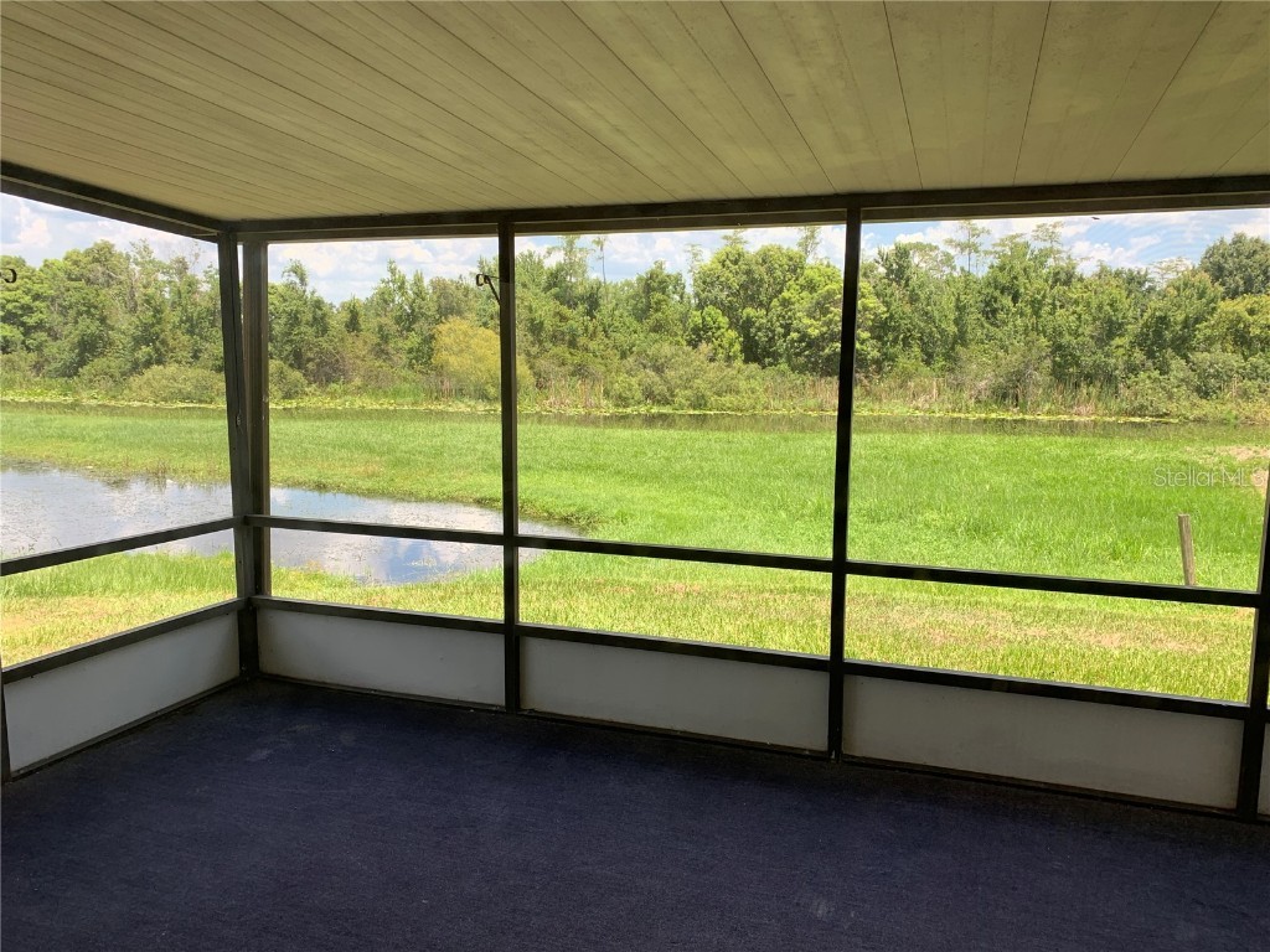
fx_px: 954
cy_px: 476
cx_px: 635
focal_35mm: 26
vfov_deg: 53.1
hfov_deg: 67.3
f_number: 1.8
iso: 25
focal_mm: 4.25
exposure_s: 1/420
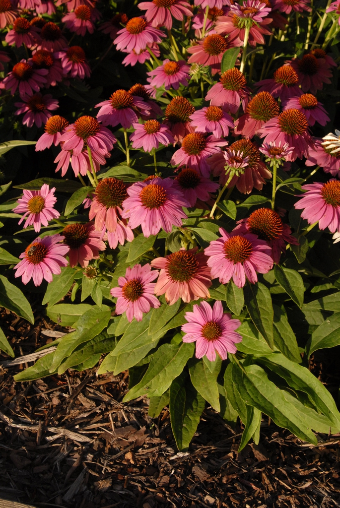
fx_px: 975
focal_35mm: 69
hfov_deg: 19.8
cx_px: 170
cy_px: 254
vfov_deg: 29.2
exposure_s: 1/320
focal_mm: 46
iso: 400
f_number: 9
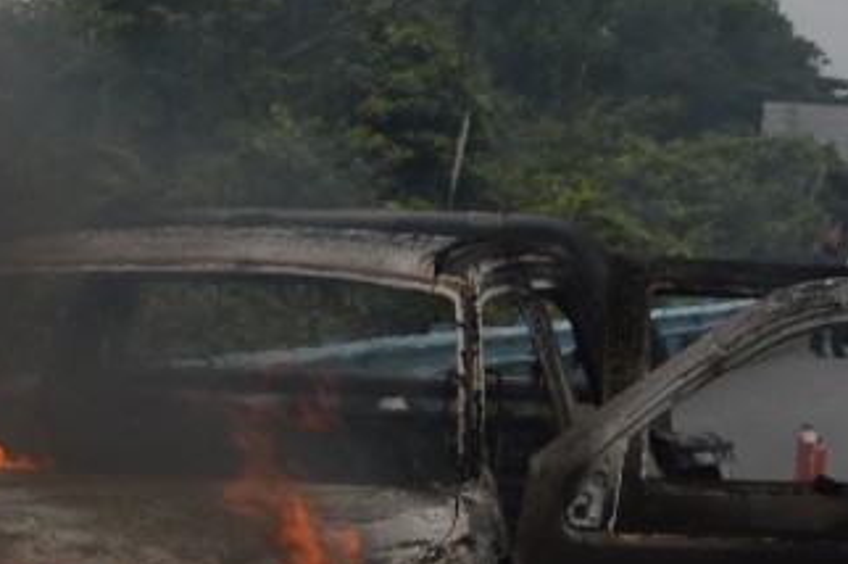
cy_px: 484
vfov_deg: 10.2
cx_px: -745
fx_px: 3153
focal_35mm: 134
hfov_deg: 13.5
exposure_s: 1/160
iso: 100
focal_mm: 18
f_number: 6.3
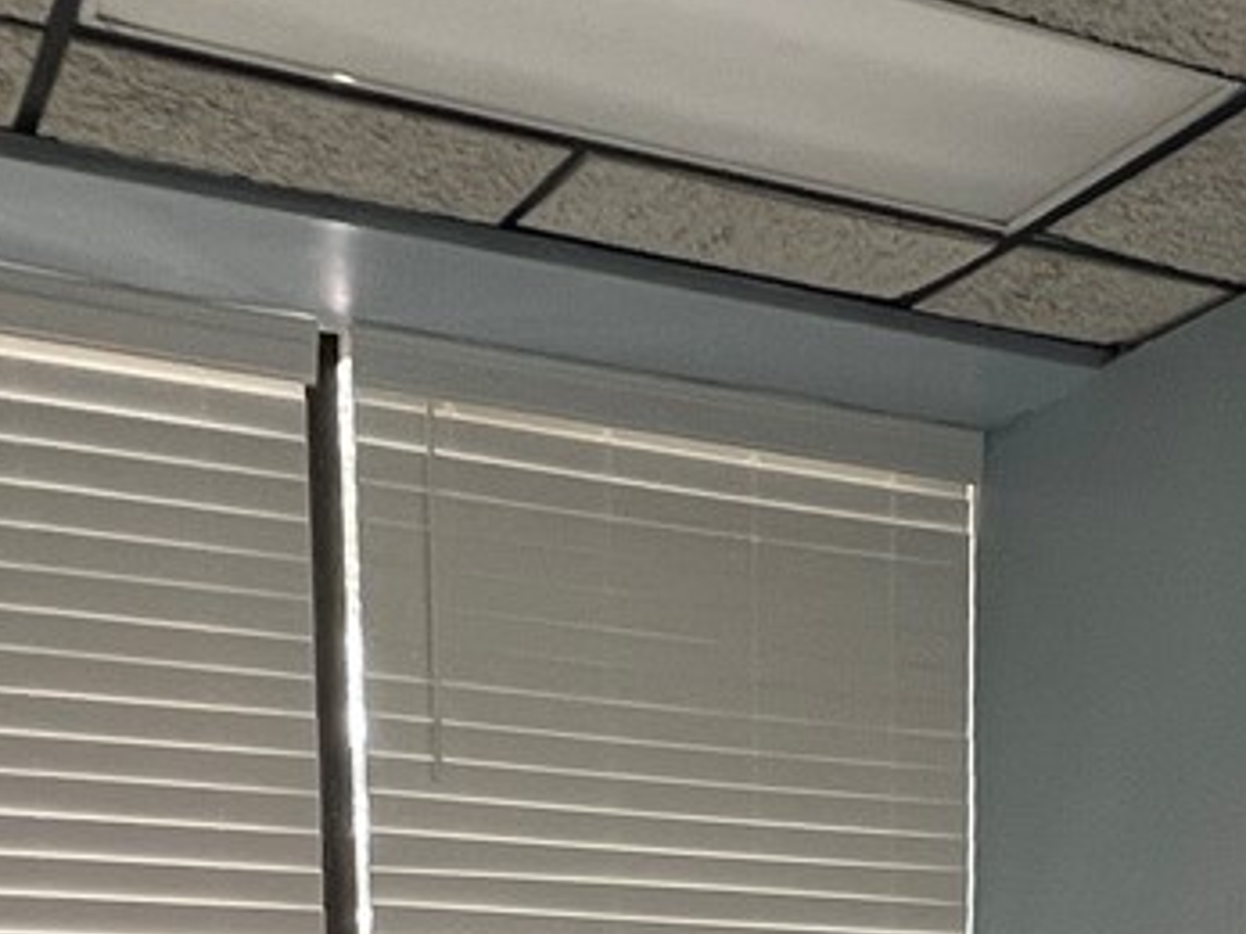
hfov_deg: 31.2
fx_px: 2159
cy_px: 1466
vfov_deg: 20.3
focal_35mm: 60
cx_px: 1034
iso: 160
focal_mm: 1.57
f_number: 1.8
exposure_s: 1/60
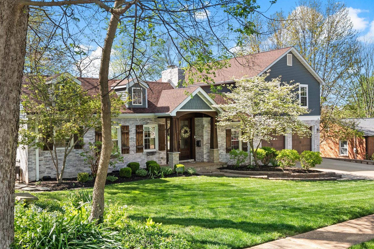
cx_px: 186
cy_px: 126
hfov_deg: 51.9
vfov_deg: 36.0
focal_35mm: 37
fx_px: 384
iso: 400
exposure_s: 1/640
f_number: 8
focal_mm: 18
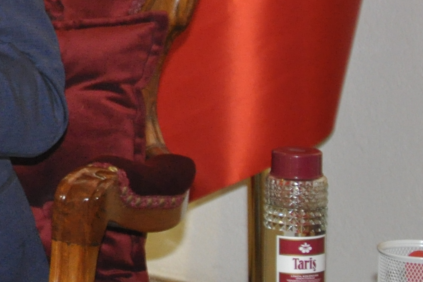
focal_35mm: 290
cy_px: -83
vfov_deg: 4.7
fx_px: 3408
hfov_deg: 7.0
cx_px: -230
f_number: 4.8
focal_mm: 48
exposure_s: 1/60
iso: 1250
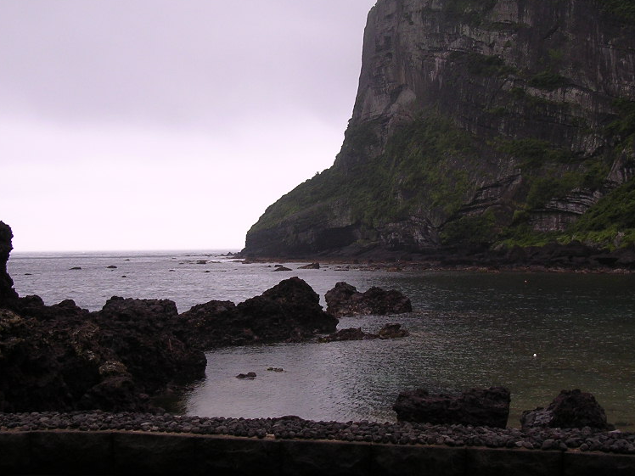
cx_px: 300
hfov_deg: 36.8
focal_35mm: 52
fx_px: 954
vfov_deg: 28.0
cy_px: 245
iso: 100
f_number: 2.8
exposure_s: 1/133
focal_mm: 5.8
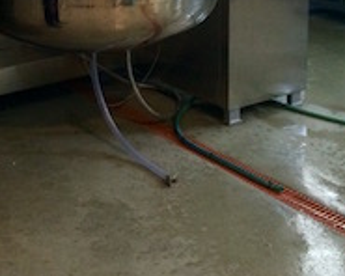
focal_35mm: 76
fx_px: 776
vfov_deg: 18.9
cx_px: 37
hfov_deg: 24.4
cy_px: -69
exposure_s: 1/30
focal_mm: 4.12
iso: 200
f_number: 2.2
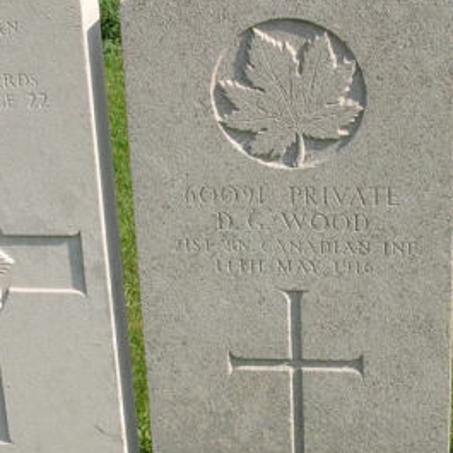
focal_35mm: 90
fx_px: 1333
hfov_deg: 19.3
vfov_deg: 19.3
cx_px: 210
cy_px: 267
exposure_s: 1/352
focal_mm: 6.7
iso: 70
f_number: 5.8
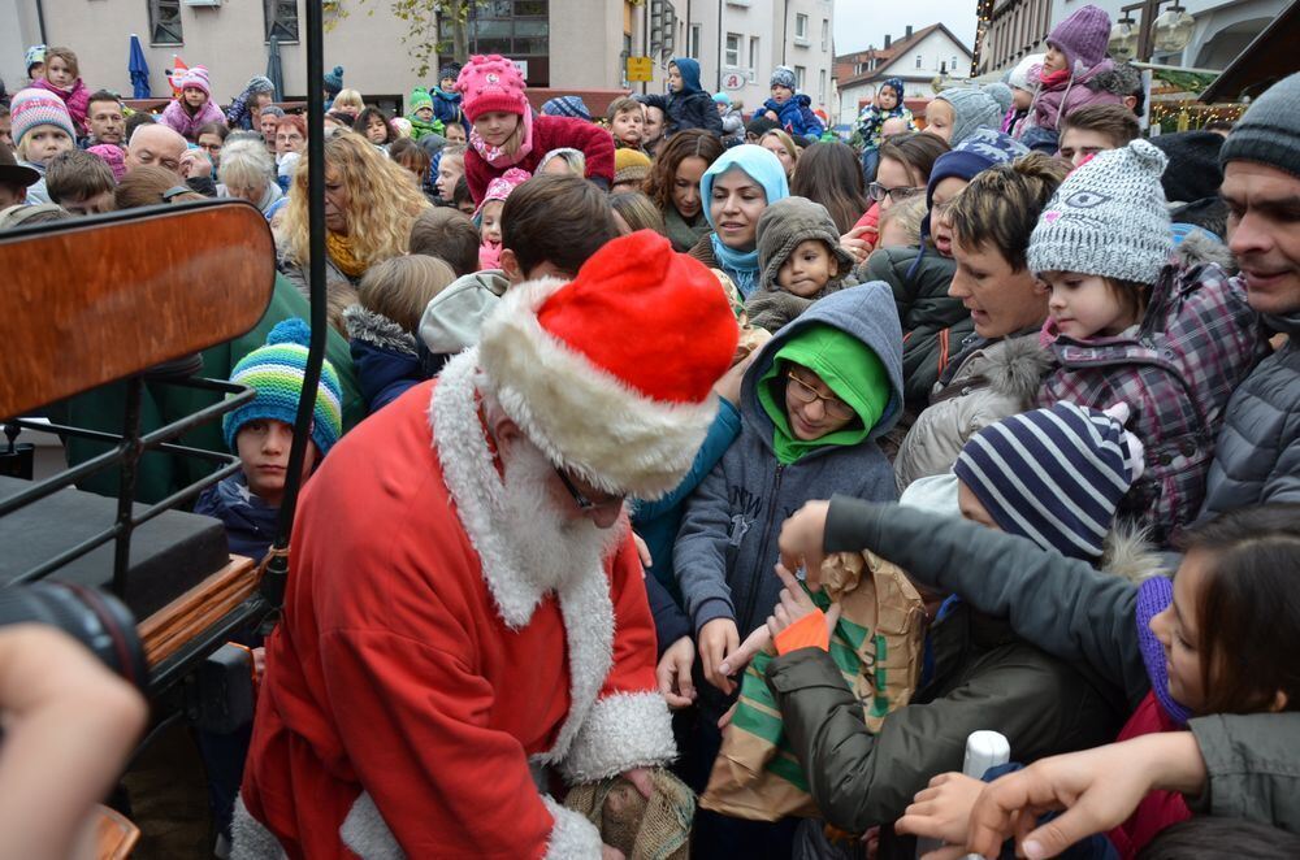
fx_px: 973
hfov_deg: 67.5
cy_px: 430
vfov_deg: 47.7
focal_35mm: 27
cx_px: 650
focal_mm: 18
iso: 400
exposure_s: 1/100
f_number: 5
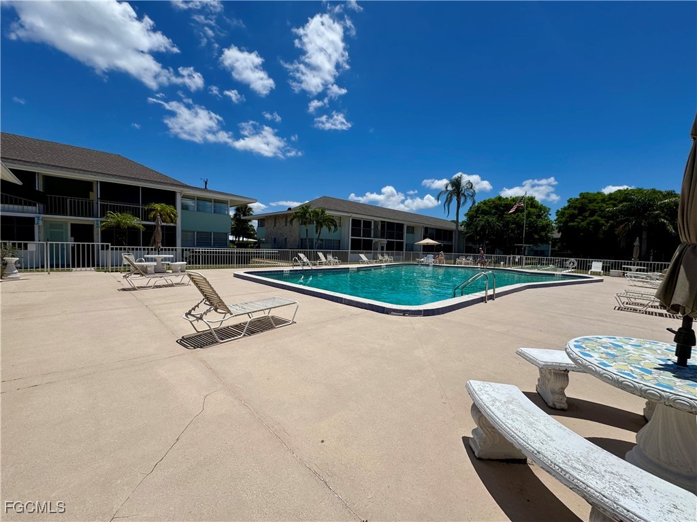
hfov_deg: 102.1
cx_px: 348
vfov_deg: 85.7
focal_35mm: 14
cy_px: 261
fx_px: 282
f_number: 2.2
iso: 40
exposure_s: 1/3906
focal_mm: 2.22
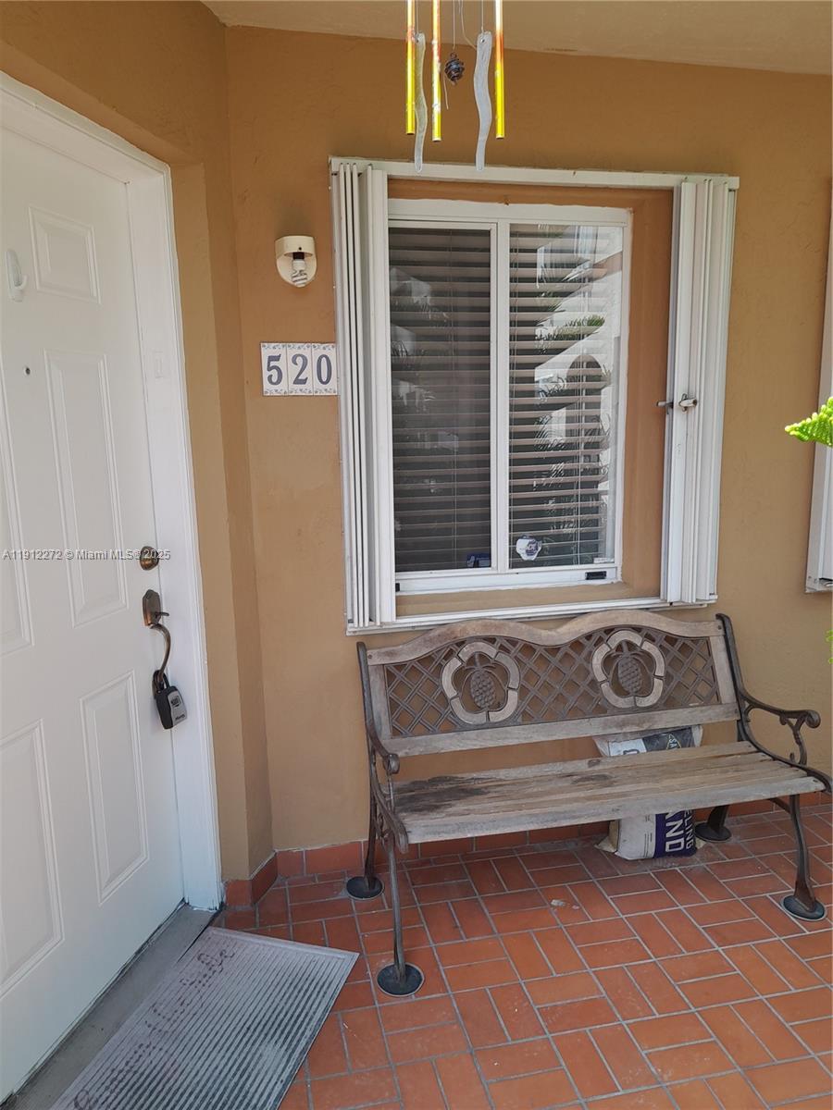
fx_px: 802
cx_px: 416
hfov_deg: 54.9
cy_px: 555
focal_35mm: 25
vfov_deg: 69.4
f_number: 2
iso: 20
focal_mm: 4.6
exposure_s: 1/120
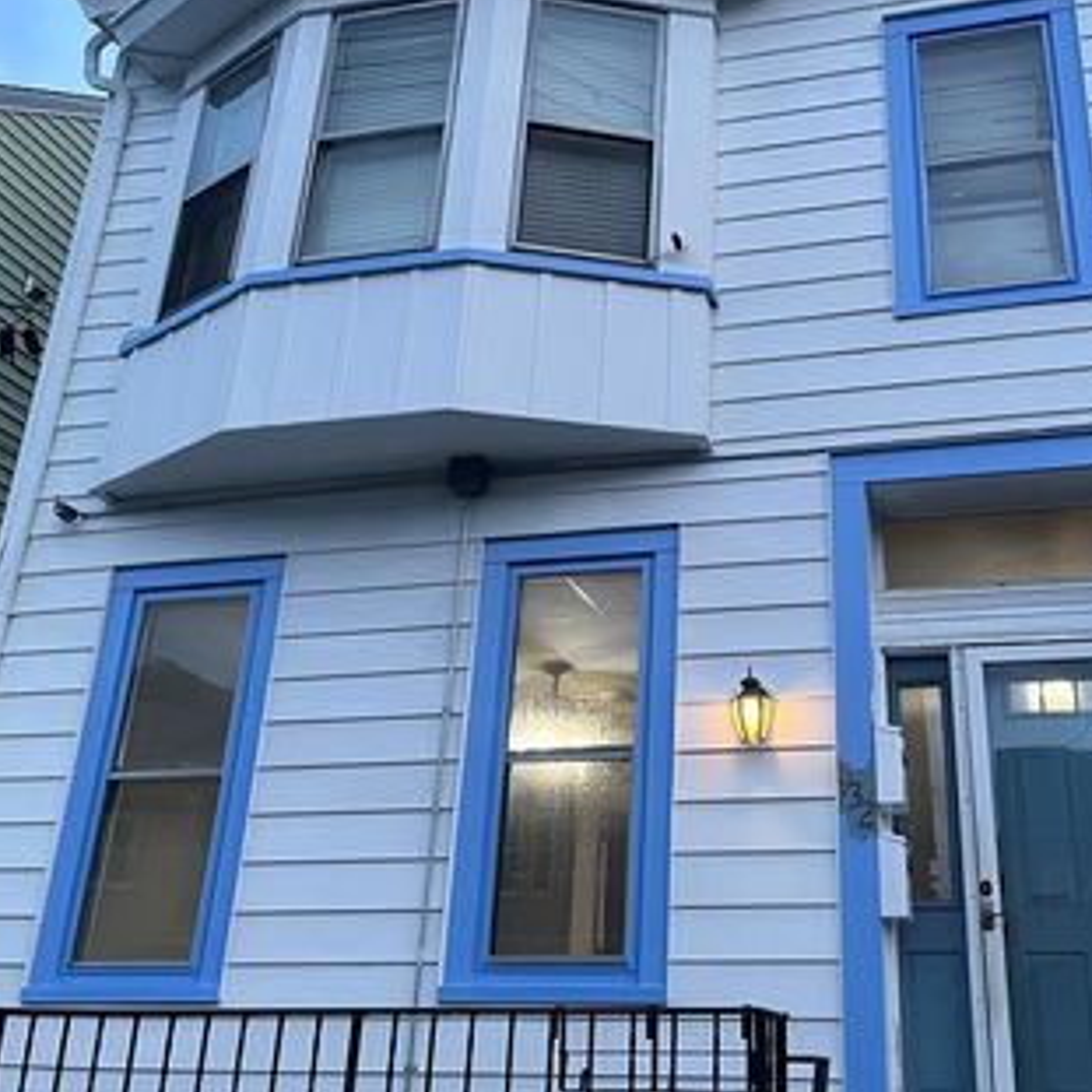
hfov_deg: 44.4
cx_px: 702
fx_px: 1321
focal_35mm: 37
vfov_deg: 44.8
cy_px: 462
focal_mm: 5.1
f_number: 1.6
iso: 100
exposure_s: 1/60
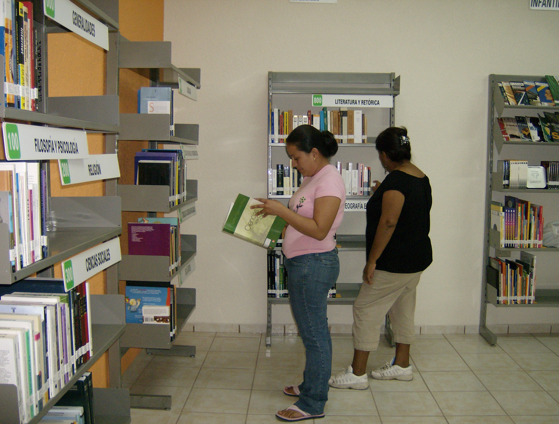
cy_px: 212
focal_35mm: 36
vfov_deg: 40.0
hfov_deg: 51.1
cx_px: 280
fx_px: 584
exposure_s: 1/60
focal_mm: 6
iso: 200
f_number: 2.8
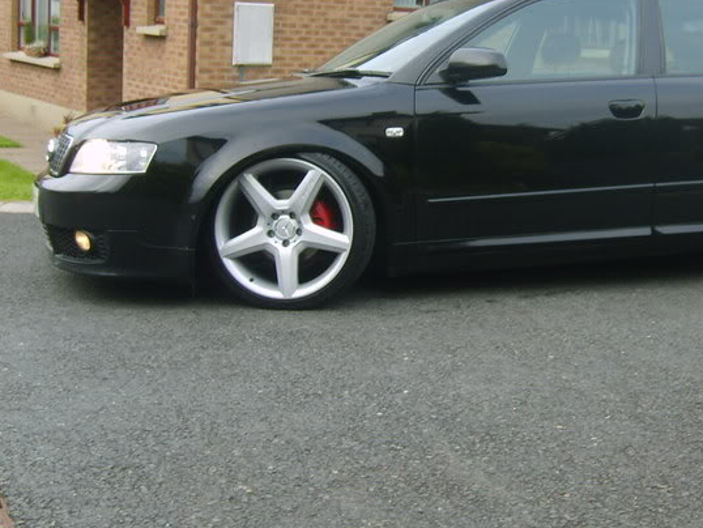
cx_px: 512
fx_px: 1057
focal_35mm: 52
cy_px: 178
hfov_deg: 36.1
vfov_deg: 27.9
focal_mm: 5.8
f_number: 2.8
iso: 50
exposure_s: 1/60
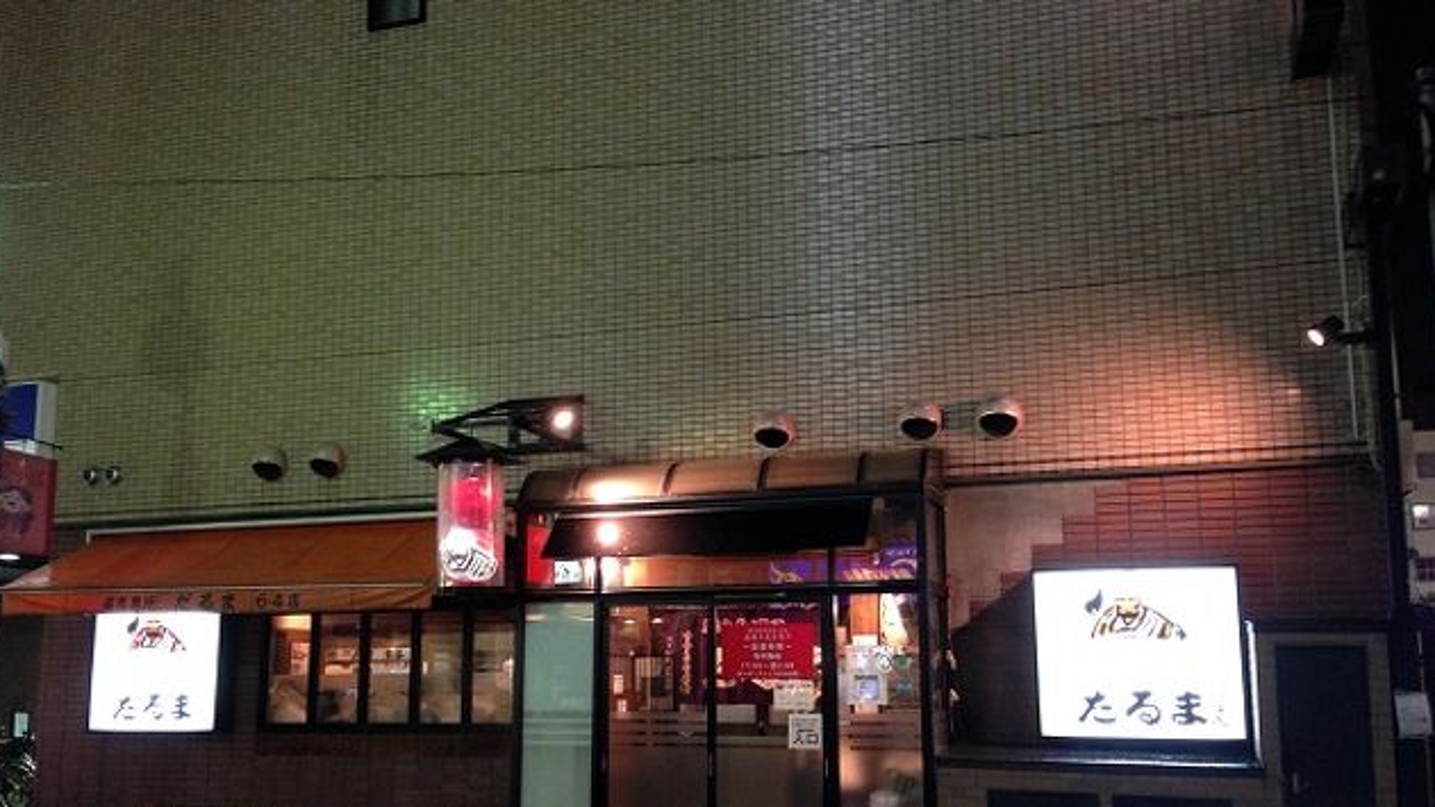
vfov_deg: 31.9
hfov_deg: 54.0
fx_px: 1408
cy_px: 485
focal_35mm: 37
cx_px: 707
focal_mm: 4.12
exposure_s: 1/20
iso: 250
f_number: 2.4
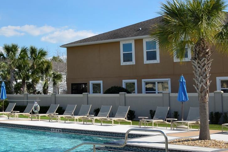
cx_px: -12
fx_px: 374
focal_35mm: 59
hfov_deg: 30.9
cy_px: 41
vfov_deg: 22.8
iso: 100
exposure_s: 1/250
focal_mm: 18
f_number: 8
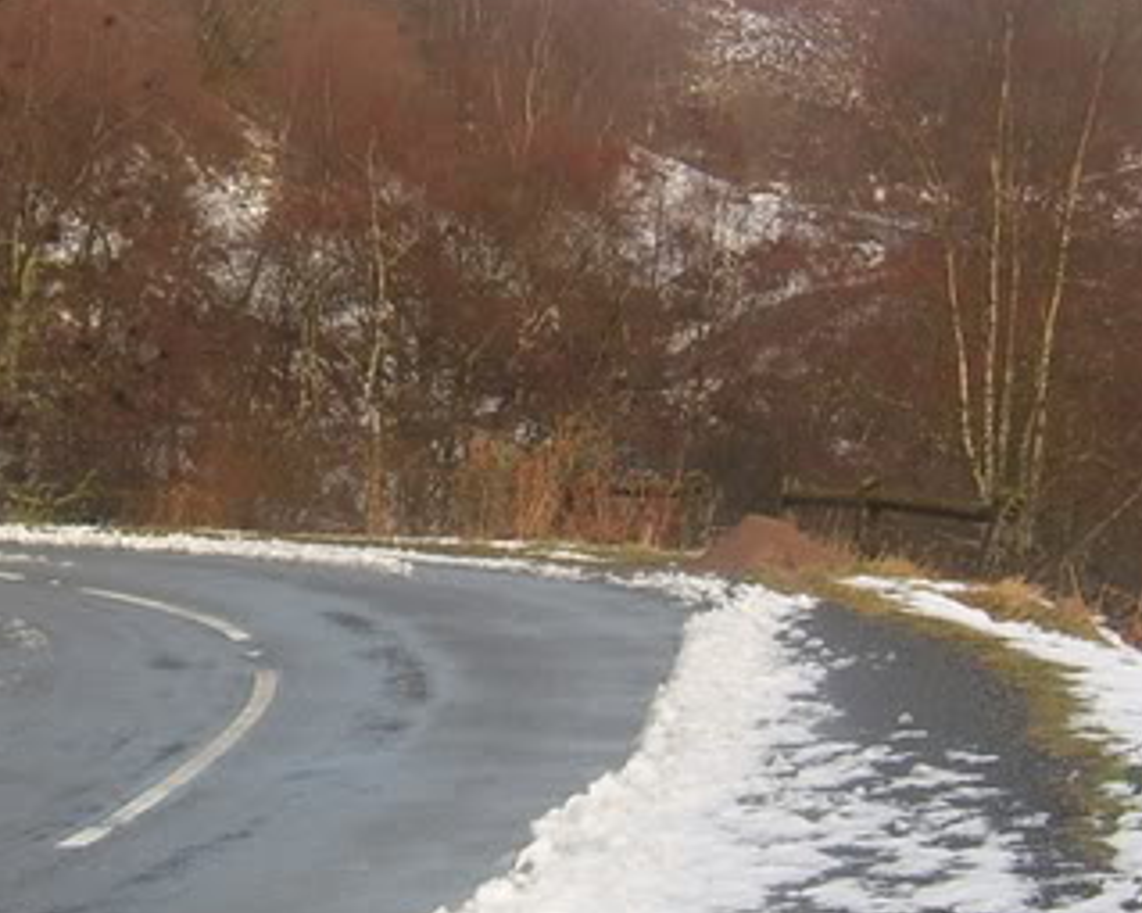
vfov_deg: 20.2
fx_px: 2568
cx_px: 226
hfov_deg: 24.7
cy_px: 483
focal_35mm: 76
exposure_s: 1/136
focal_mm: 8.13
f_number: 4
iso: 50
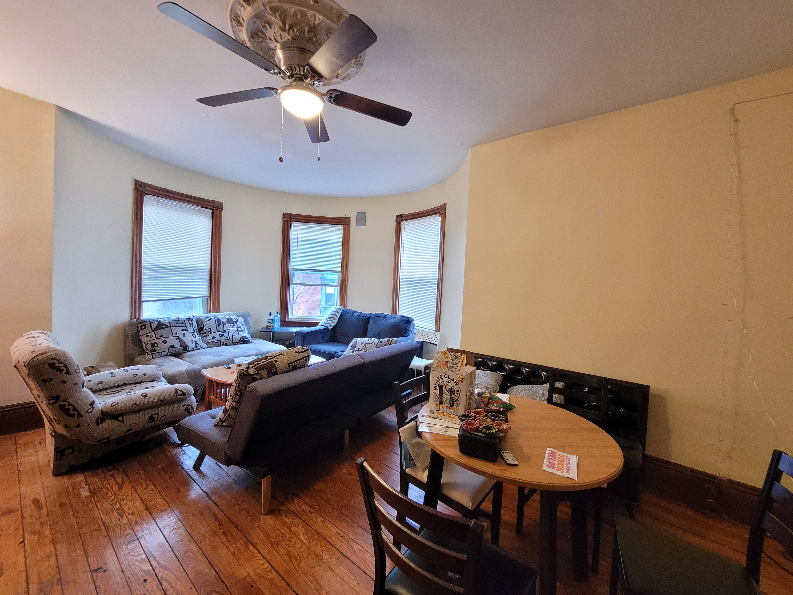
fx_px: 298
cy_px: 298
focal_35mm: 13
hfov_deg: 106.2
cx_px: 396
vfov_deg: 89.9
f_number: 2.2
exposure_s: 1/29
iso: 400
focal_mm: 1.74
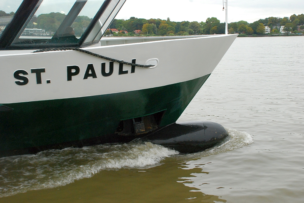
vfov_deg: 28.1
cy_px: 102
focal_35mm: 48
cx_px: 152
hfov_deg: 41.1
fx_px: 406
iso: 1000
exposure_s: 1/125
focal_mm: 32
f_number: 9
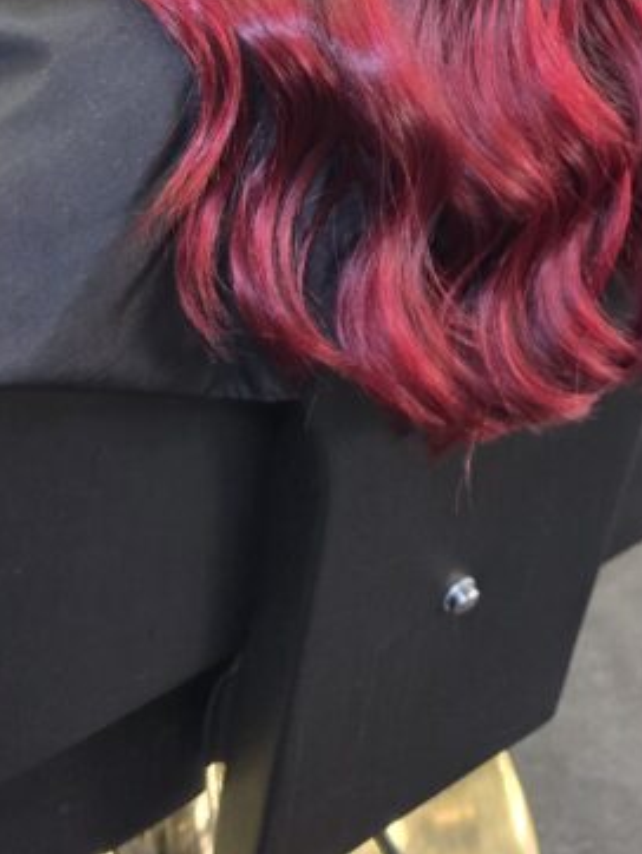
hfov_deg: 22.6
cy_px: -238
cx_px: 352
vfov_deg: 25.8
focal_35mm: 65
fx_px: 1605
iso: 500
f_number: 1.7
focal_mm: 6.3
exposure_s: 1/100
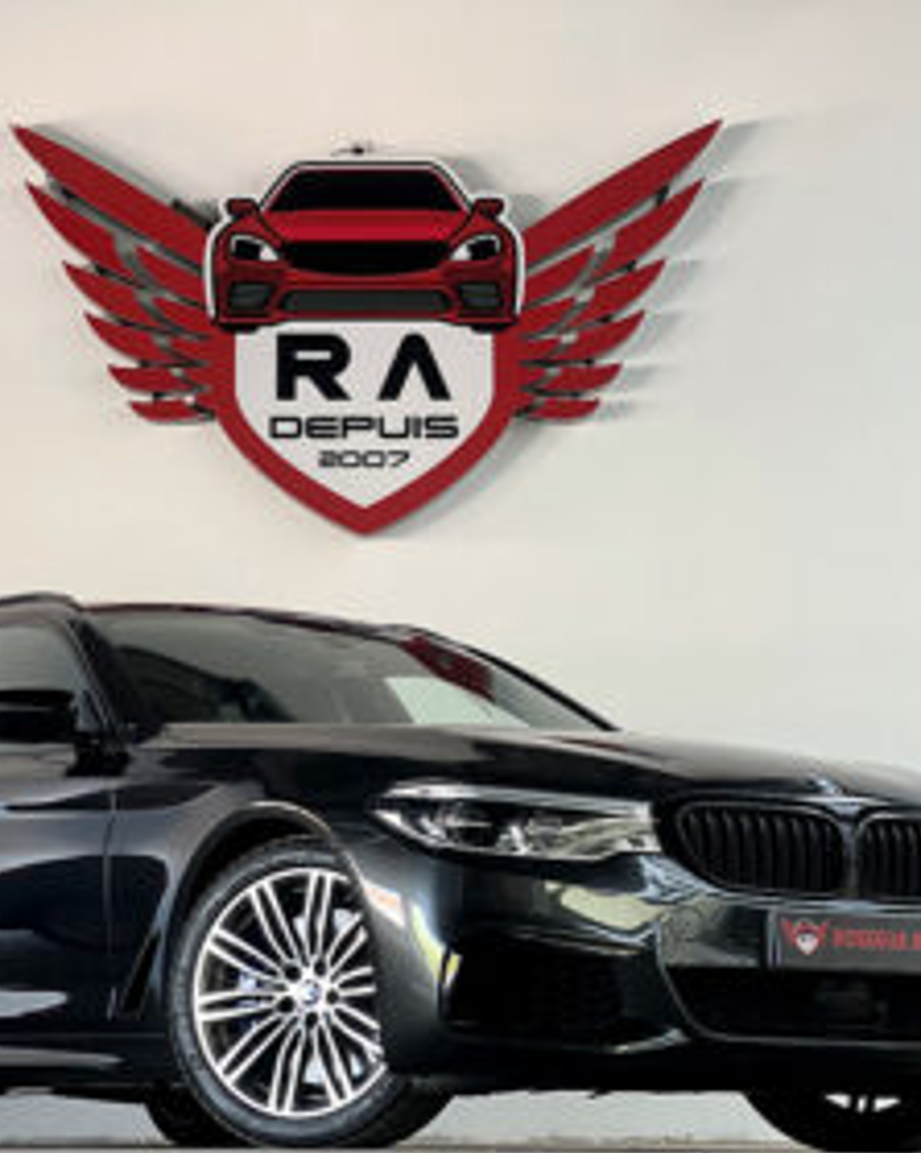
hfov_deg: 15.2
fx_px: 3443
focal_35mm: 101
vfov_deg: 19.0
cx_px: 345
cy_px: 576
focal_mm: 9
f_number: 2.8
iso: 200
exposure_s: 1/40
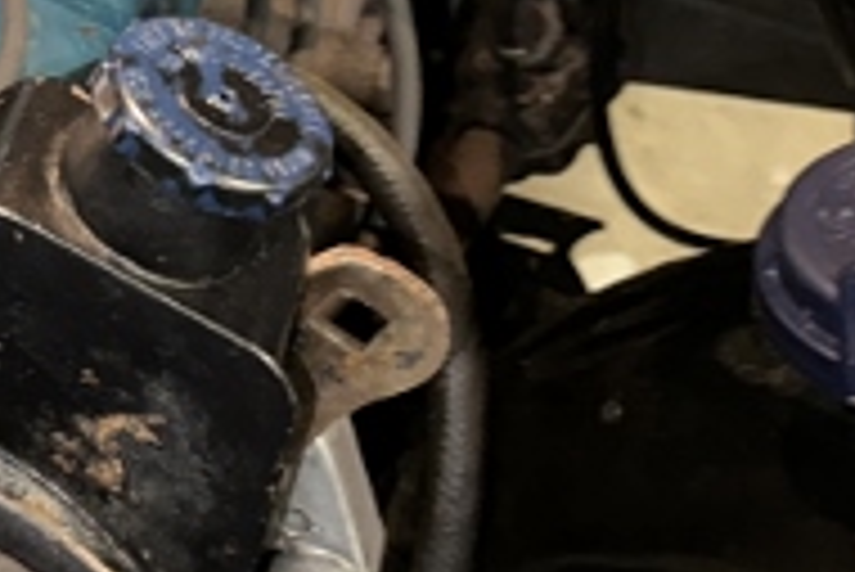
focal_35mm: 105
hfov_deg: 16.8
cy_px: -216
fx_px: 2496
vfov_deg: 12.6
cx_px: -585
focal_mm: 6.86
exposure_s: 1/6
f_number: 1.78
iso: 160
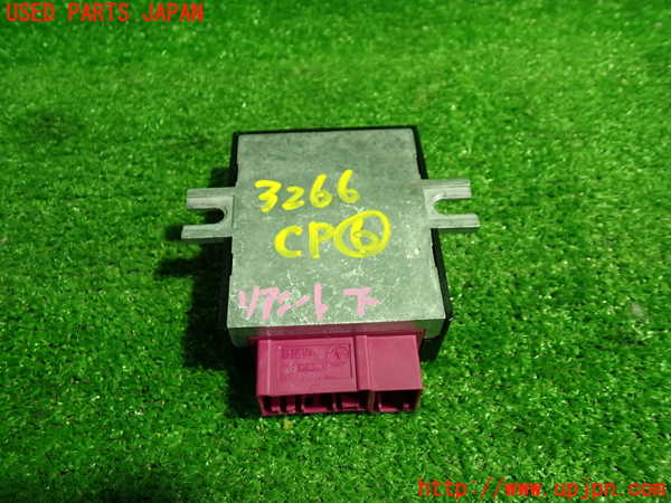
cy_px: 252
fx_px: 582
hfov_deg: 60.0
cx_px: 336
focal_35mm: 30
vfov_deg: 46.8
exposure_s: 1/30
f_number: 2.3
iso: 250
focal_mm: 5.4
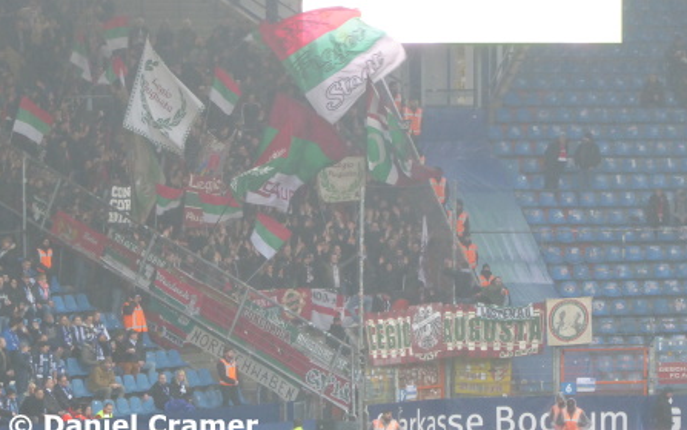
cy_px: 186
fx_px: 7456
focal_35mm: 398
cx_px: 344
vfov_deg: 3.3
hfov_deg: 5.3
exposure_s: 1/60
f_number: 6
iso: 400
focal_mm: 66.8
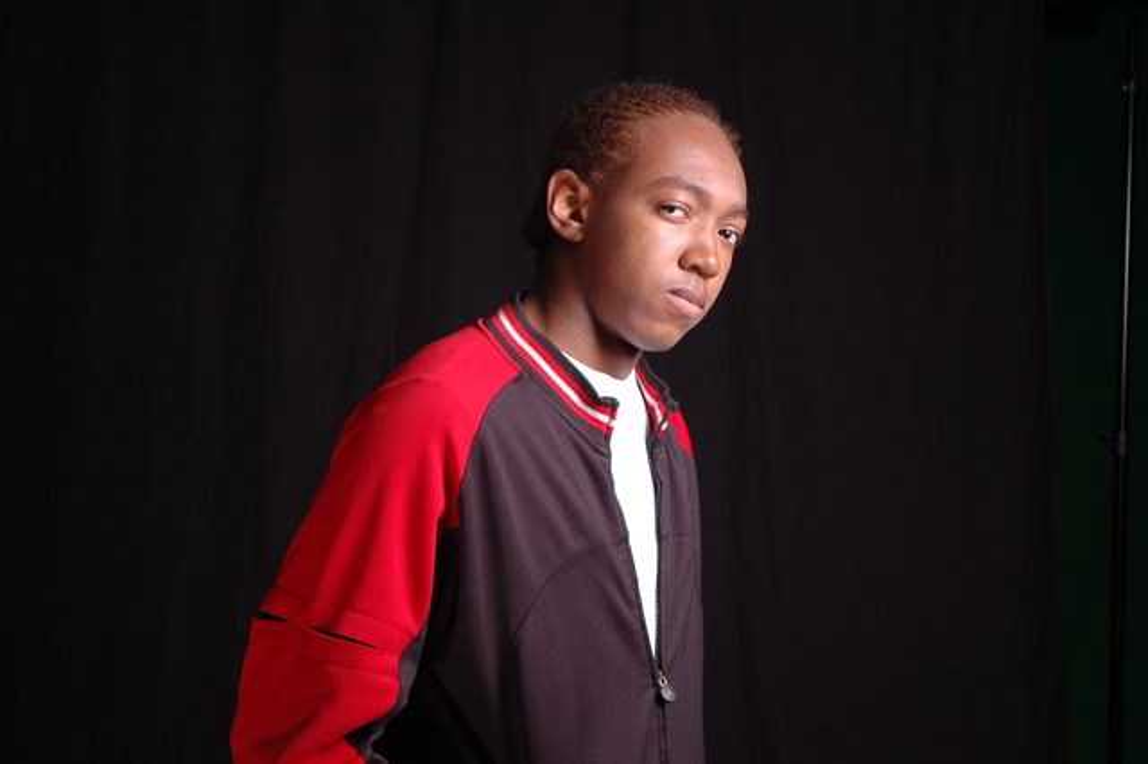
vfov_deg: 16.5
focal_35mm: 82
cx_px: 574
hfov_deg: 24.6
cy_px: 382
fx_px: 2629
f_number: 5.6
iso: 200
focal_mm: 55
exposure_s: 1/500
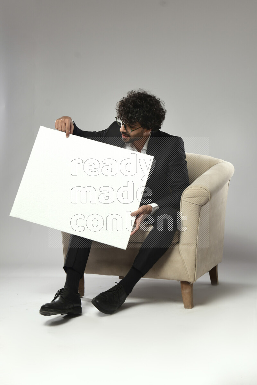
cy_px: 192
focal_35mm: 38
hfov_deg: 35.1
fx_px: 407
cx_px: 128
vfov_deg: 50.7
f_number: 5.6
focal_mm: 38
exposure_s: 1/125
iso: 400
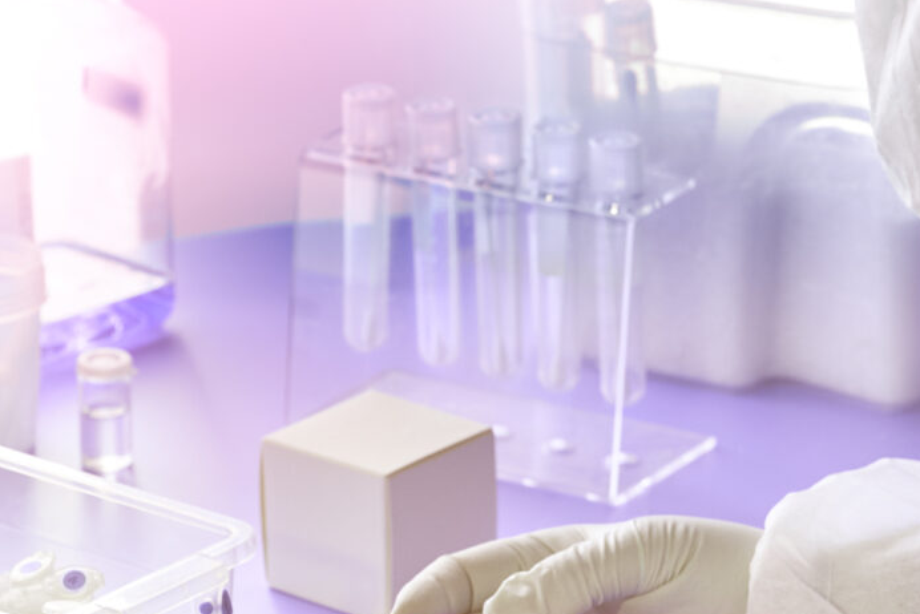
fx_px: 5318
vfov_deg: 6.6
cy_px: 474
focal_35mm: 208
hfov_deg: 9.9
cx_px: 350
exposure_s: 1/320
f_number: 8
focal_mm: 80
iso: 200
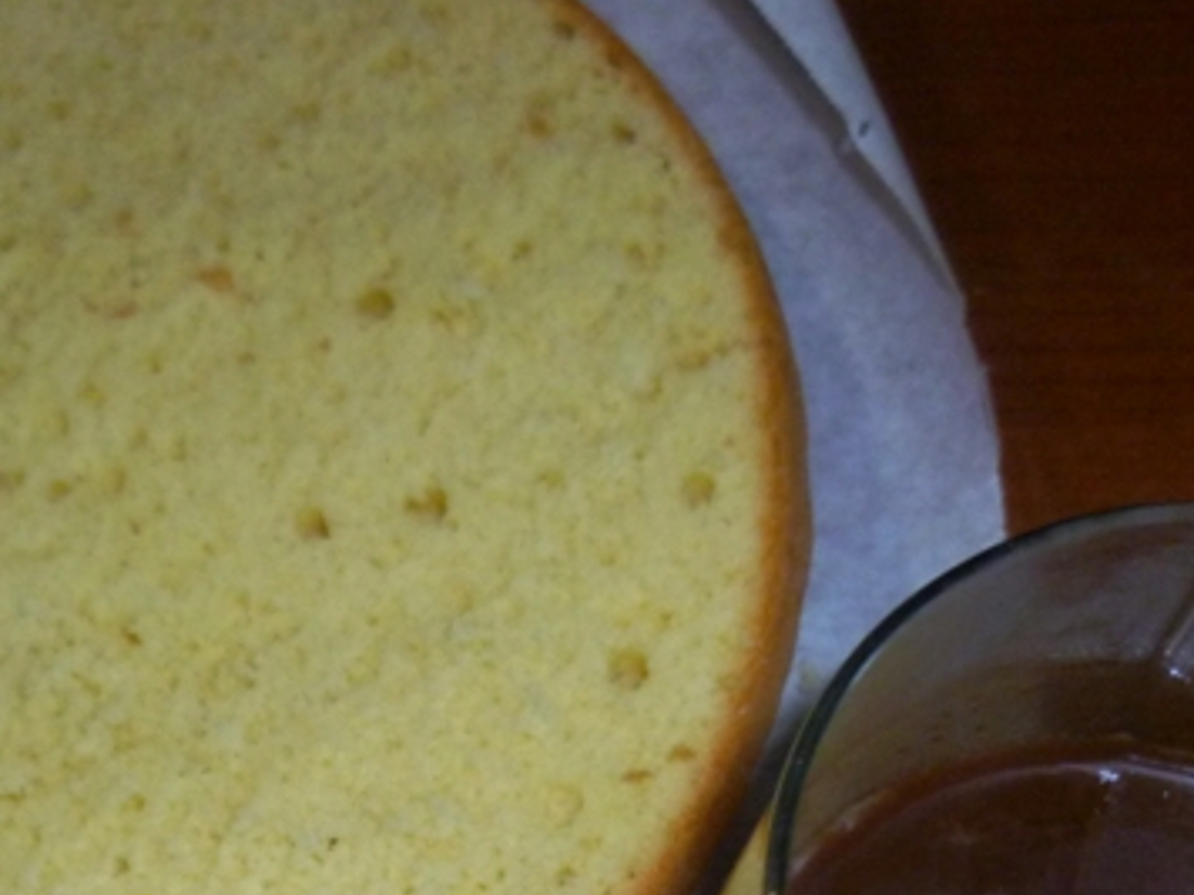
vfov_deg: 22.0
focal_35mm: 63
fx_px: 2173
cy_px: 982
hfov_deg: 30.4
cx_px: 345
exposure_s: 1/30
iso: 200
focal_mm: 5
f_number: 2.8
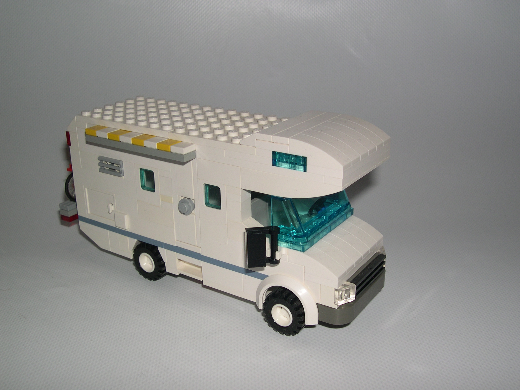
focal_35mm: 39
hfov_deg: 47.9
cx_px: 261
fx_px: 586
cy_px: 197
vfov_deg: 36.8
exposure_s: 1/60
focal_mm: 8
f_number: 7.6
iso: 100
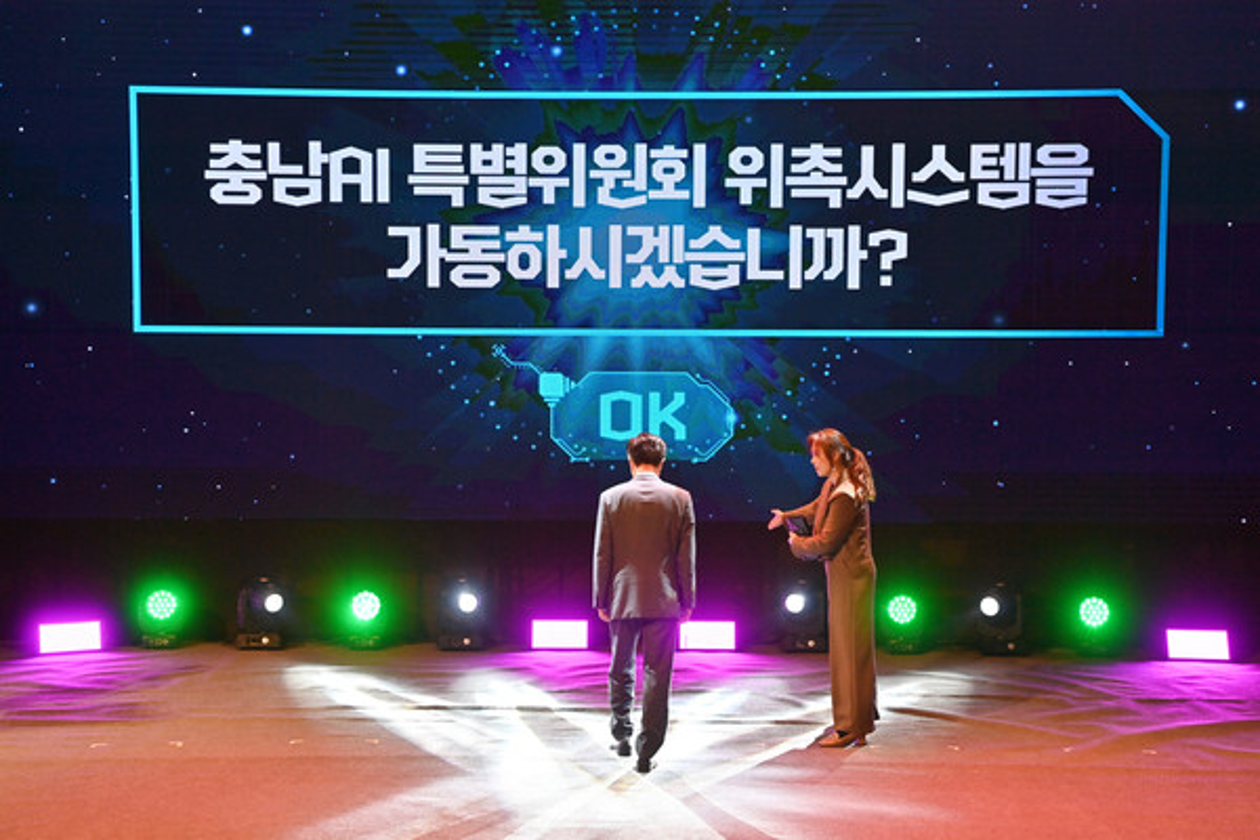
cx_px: 630
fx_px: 1925
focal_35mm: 55
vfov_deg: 24.6
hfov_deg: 36.2
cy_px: 420
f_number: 5.6
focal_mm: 55
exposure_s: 1/250
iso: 1000
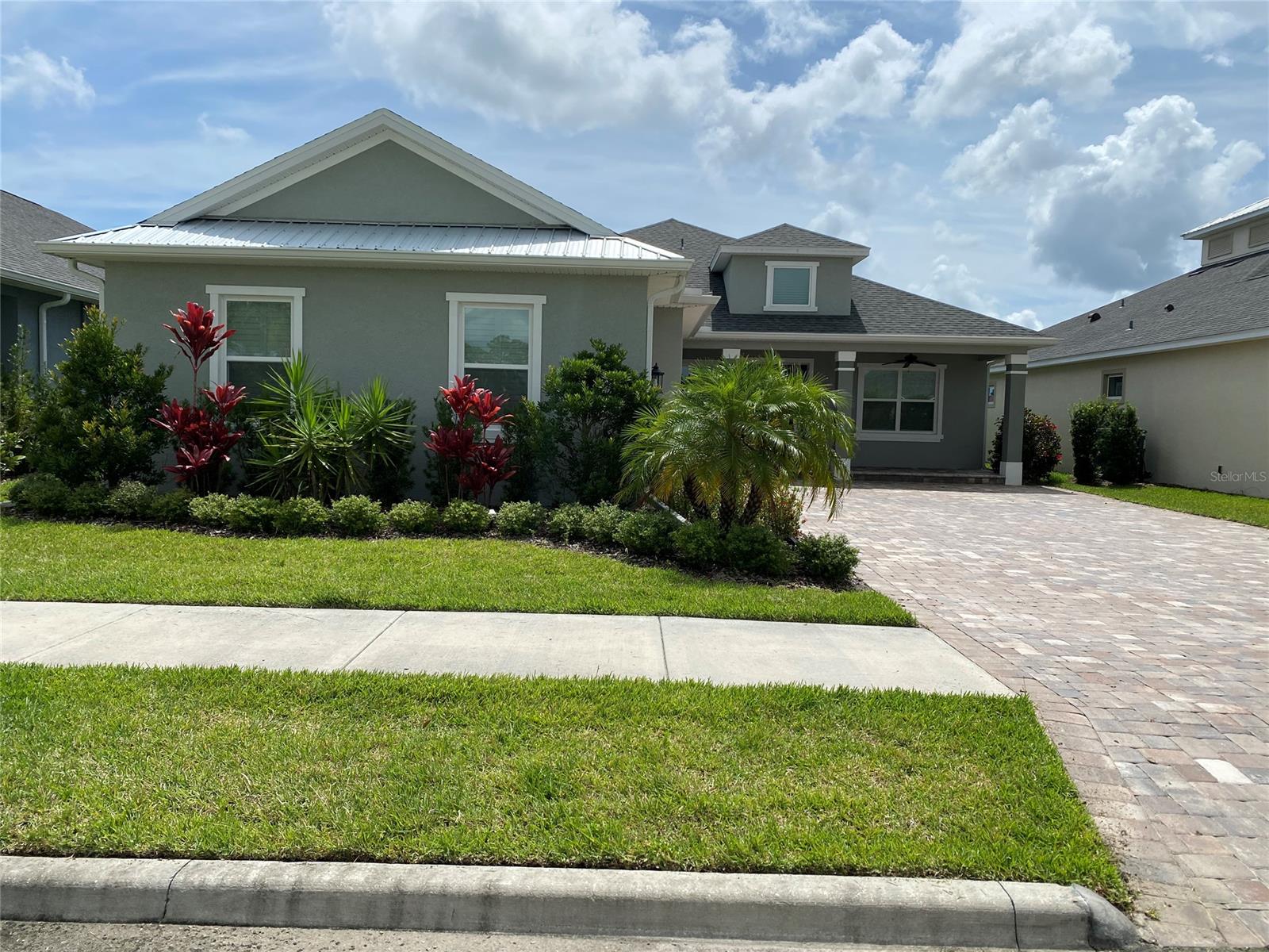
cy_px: 476
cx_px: 634
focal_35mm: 26
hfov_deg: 67.3
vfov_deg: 53.1
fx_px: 953
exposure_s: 1/5236
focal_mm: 4.25
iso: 32
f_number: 1.8
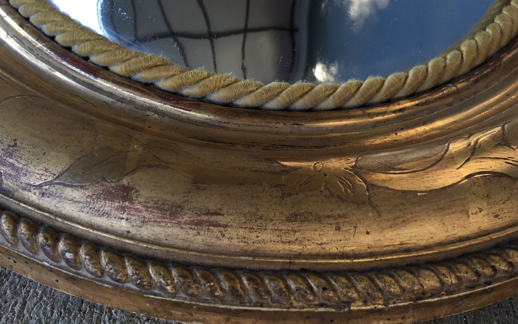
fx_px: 593
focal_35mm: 42
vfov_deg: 30.0
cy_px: 78
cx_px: 261
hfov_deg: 47.2
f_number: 2.2
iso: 25
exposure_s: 1/50
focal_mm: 4.15
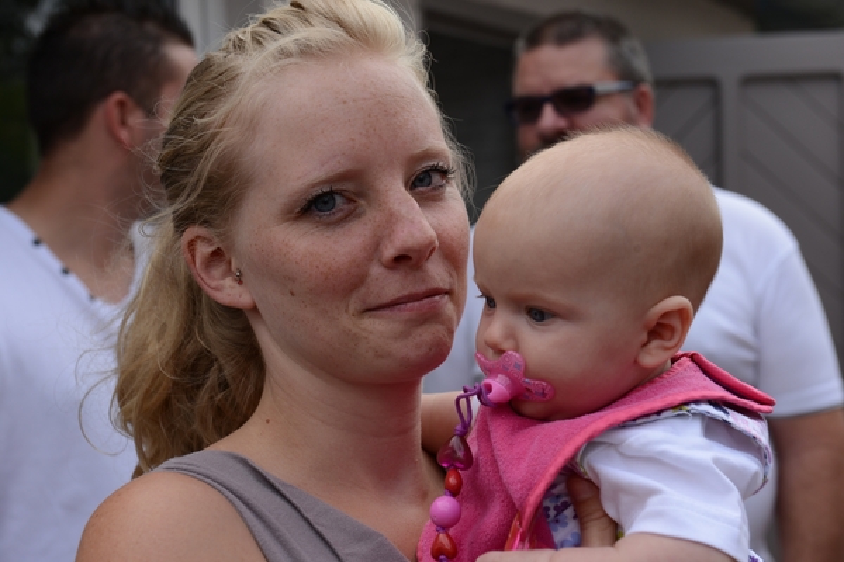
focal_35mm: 62
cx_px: 422
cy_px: 281
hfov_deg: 32.4
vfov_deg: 21.9
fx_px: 1453
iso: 200
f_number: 7.1
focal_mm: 62
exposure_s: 1/200
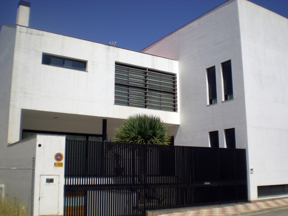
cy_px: 108
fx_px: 316
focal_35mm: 38
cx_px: 144
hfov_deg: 49.0
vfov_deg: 37.7
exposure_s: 1/843
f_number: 4.6
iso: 77
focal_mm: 6.3
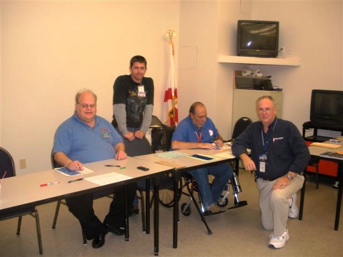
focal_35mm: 36
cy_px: 128
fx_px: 357
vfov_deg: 39.7
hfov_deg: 51.4
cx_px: 172
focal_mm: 6.3
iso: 290
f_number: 3.5
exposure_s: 1/30
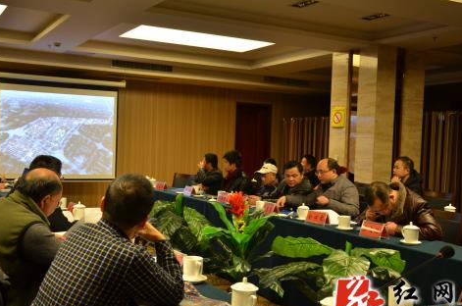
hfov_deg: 46.4
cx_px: 200
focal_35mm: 42
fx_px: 538
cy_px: 162
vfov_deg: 31.8
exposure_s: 1/30
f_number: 3.8
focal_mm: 24
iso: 800
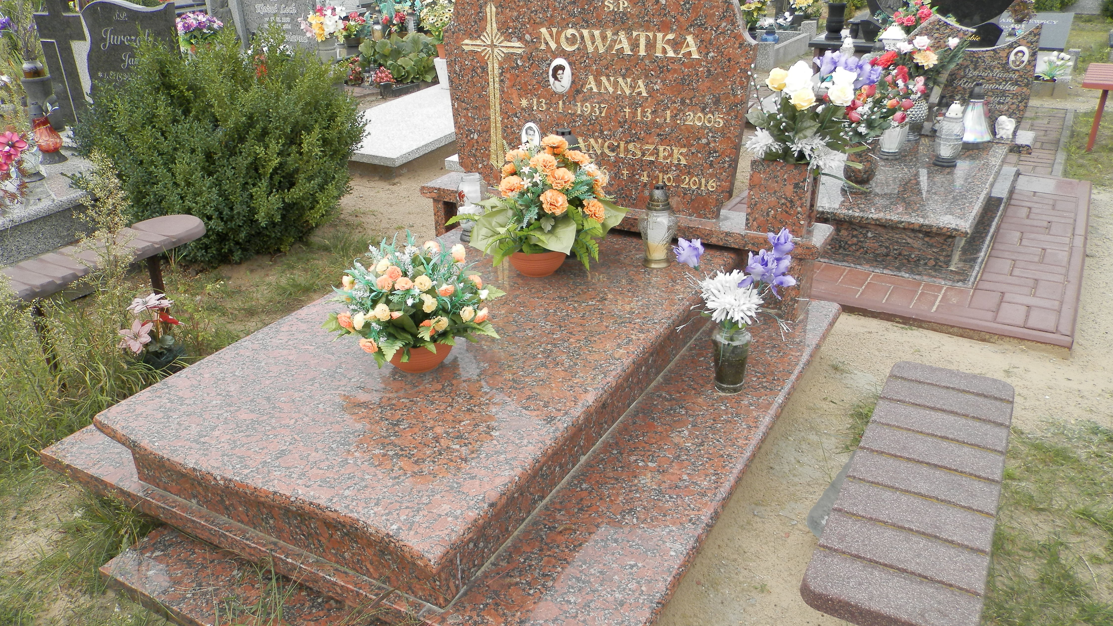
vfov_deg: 41.4
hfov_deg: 67.9
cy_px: 343
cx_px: 542
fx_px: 826
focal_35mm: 28
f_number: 3.1
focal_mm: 4.5
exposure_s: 1/320
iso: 80
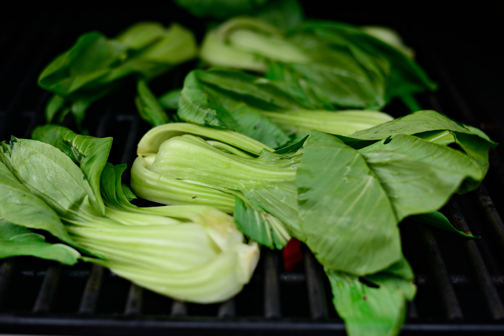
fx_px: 700
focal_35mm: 50
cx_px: 252
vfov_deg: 27.0
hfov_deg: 39.6
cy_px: 168
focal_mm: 50
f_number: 2.8
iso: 100
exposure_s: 1/640
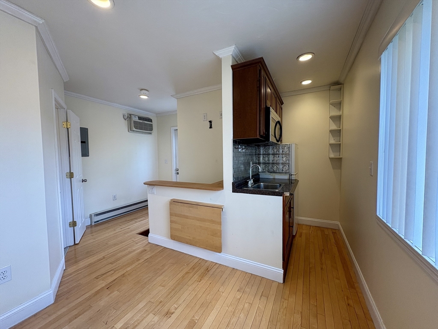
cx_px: 219
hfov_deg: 102.1
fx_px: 177
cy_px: 164
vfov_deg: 85.7
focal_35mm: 14
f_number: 2.2
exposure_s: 1/118
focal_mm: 2.22
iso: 125
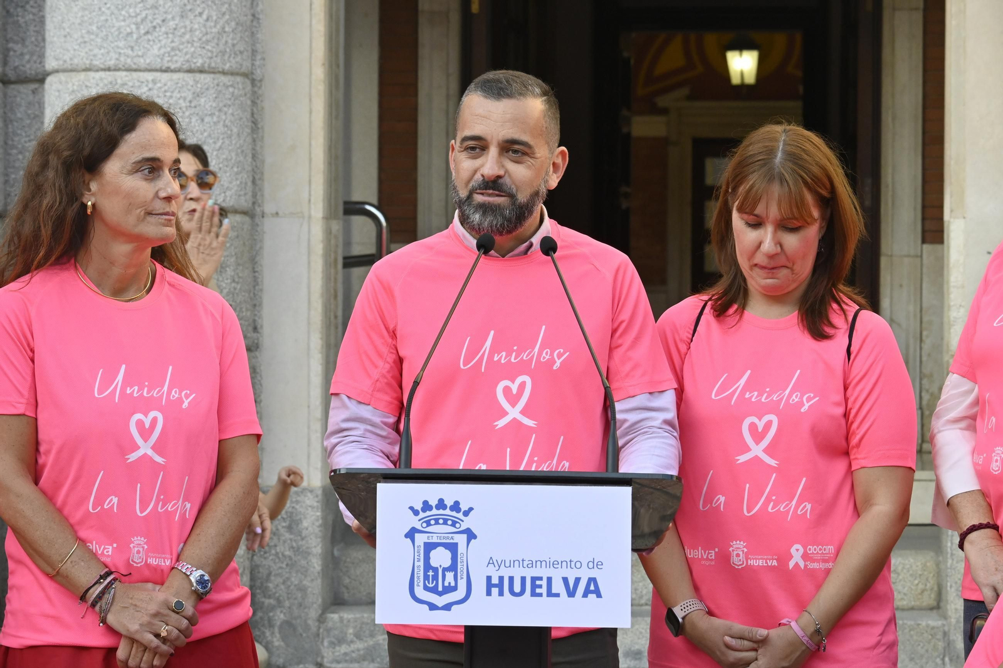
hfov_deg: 16.5
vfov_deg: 11.0
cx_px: 502
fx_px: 3468
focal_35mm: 124
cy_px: 334
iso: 1000
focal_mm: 83
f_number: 9
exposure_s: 1/250
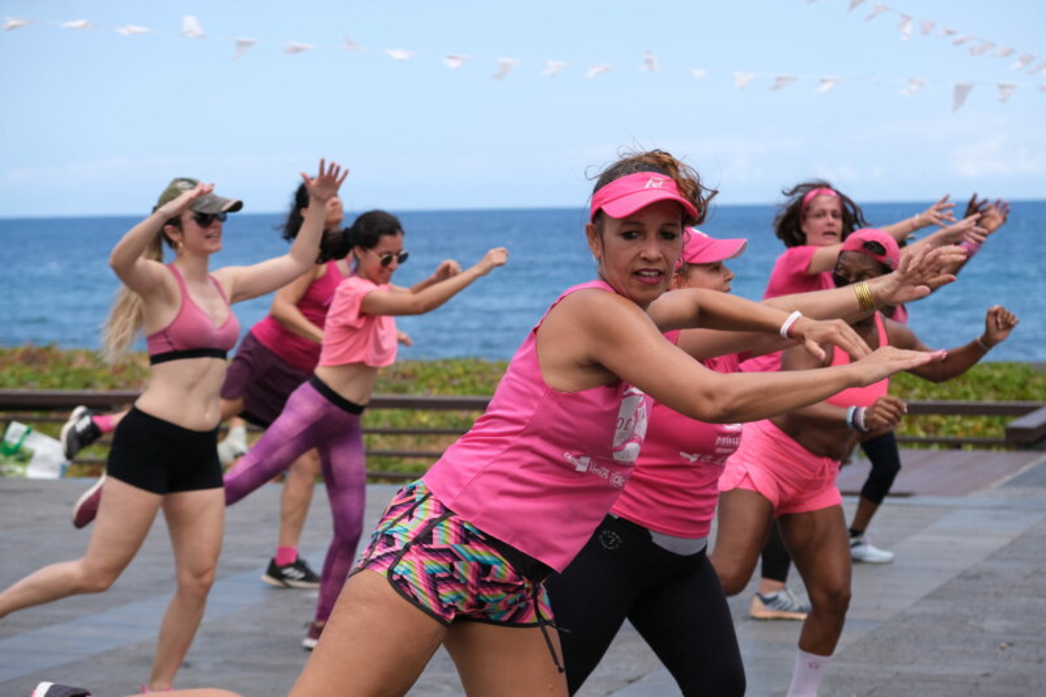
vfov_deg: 16.4
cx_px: 523
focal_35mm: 83
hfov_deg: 24.5
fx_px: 2411
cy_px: 348
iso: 250
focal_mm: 55
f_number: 4
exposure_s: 1/1250
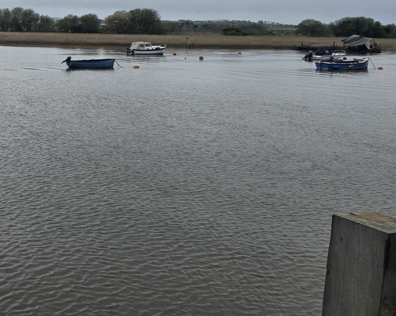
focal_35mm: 50
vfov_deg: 29.2
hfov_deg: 33.4
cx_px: -22
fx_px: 586
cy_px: 38
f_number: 1.7
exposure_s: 1/730
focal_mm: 6.3
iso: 12
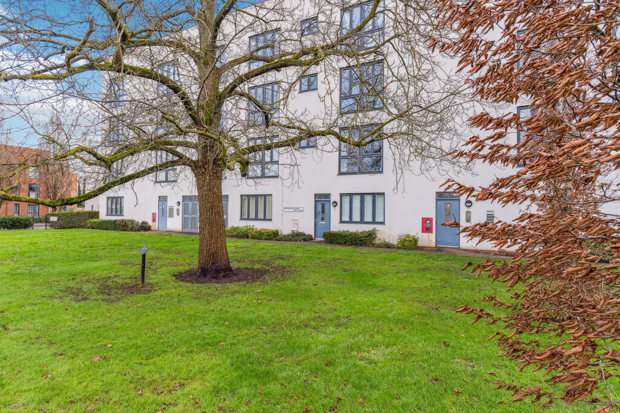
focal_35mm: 21
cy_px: 206
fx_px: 362
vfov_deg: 59.5
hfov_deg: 81.2
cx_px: 310
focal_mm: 21
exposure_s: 1/200
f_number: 6.3
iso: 800
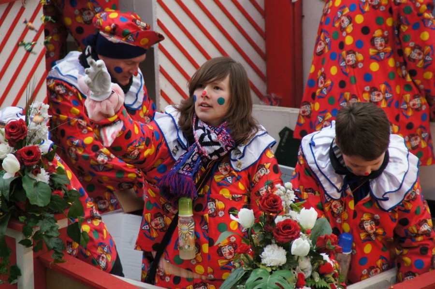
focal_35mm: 300
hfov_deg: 6.9
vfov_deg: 4.6
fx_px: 3621
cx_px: 218
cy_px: 144
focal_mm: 200
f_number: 6.3
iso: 1600
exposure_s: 1/160
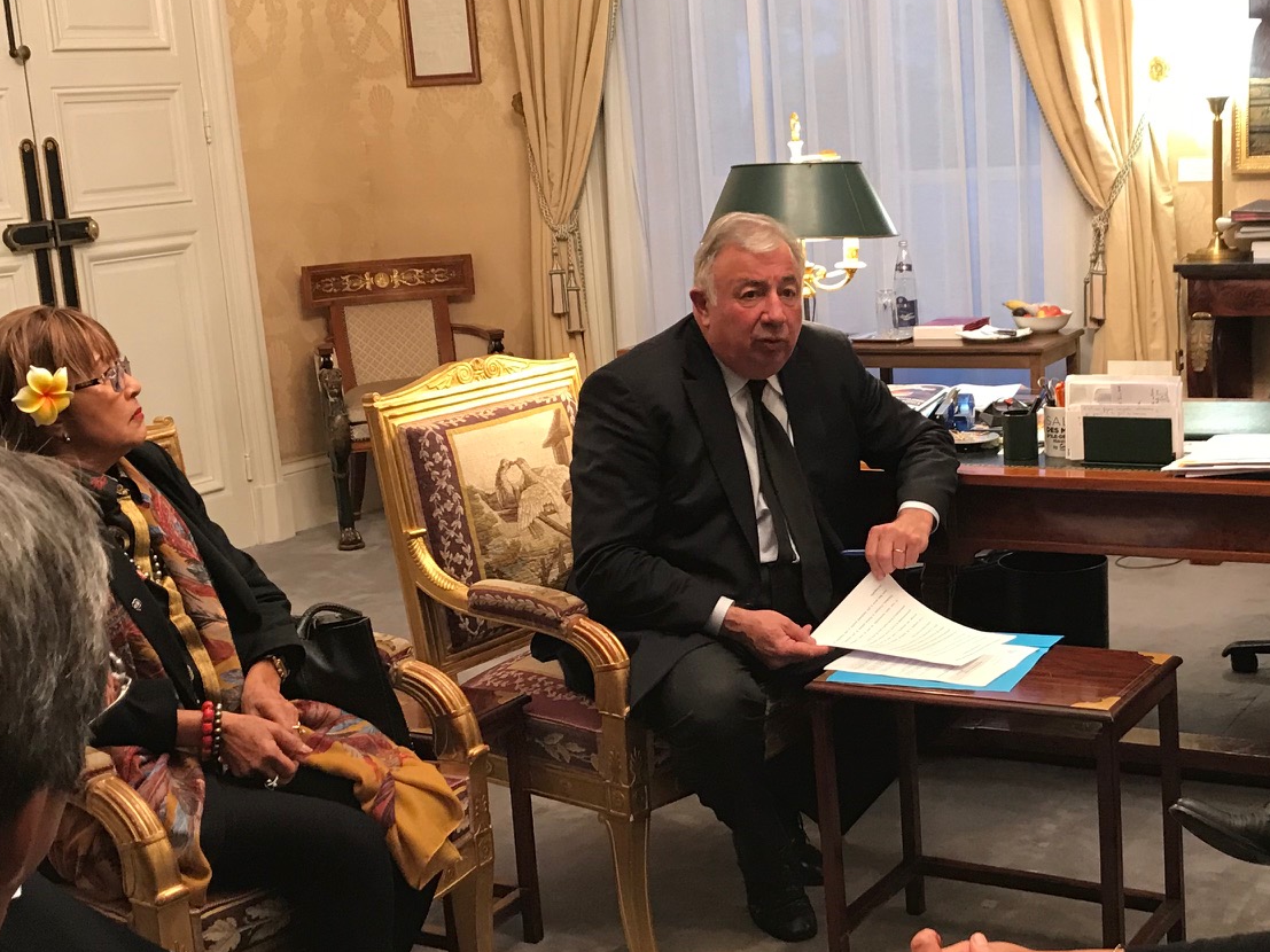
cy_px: 501
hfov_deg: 37.0
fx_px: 1871
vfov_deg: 28.6
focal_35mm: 51
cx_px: 863
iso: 50
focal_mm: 3.99
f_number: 1.8
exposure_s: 1/17
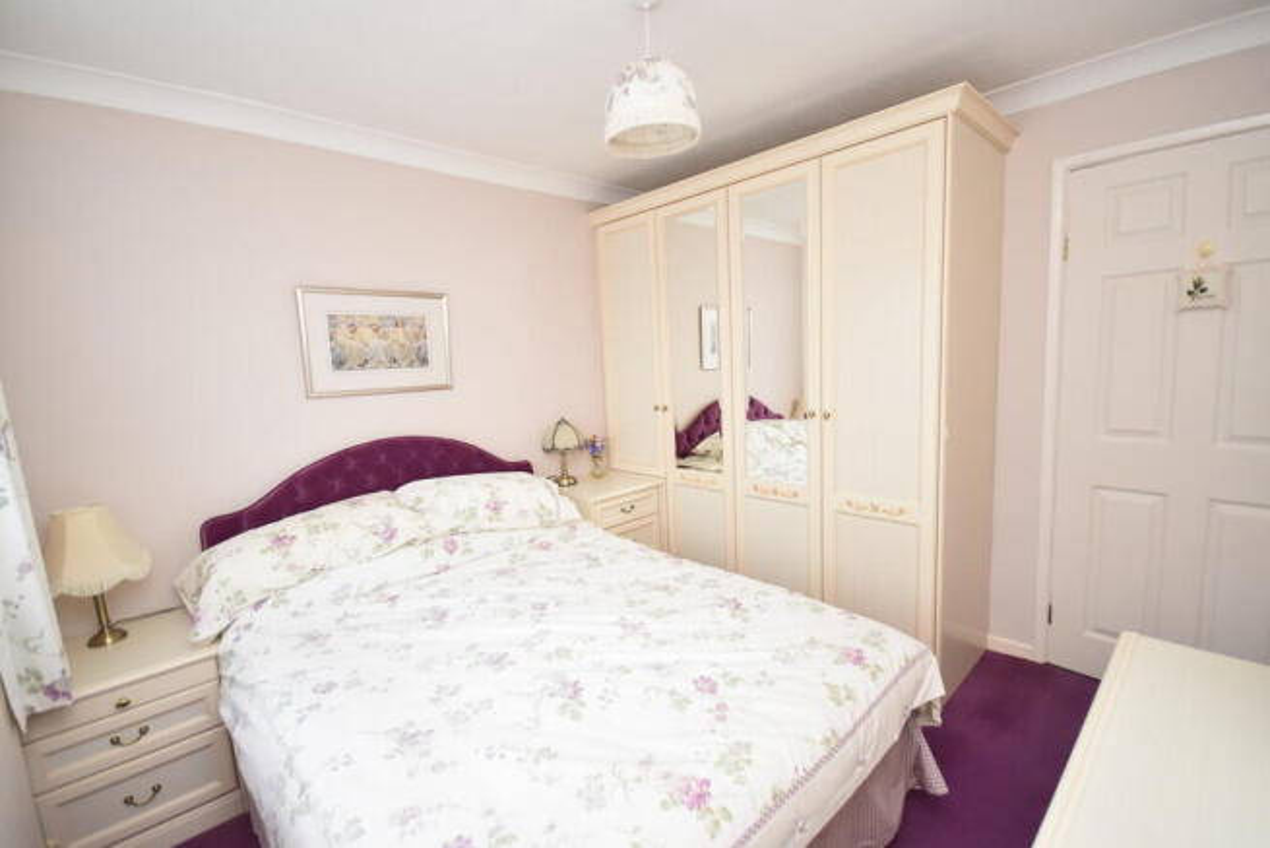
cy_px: 424
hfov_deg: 100.4
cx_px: 635
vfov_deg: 77.4
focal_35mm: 15
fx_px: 529
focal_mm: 10
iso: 800
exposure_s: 1/160
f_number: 4
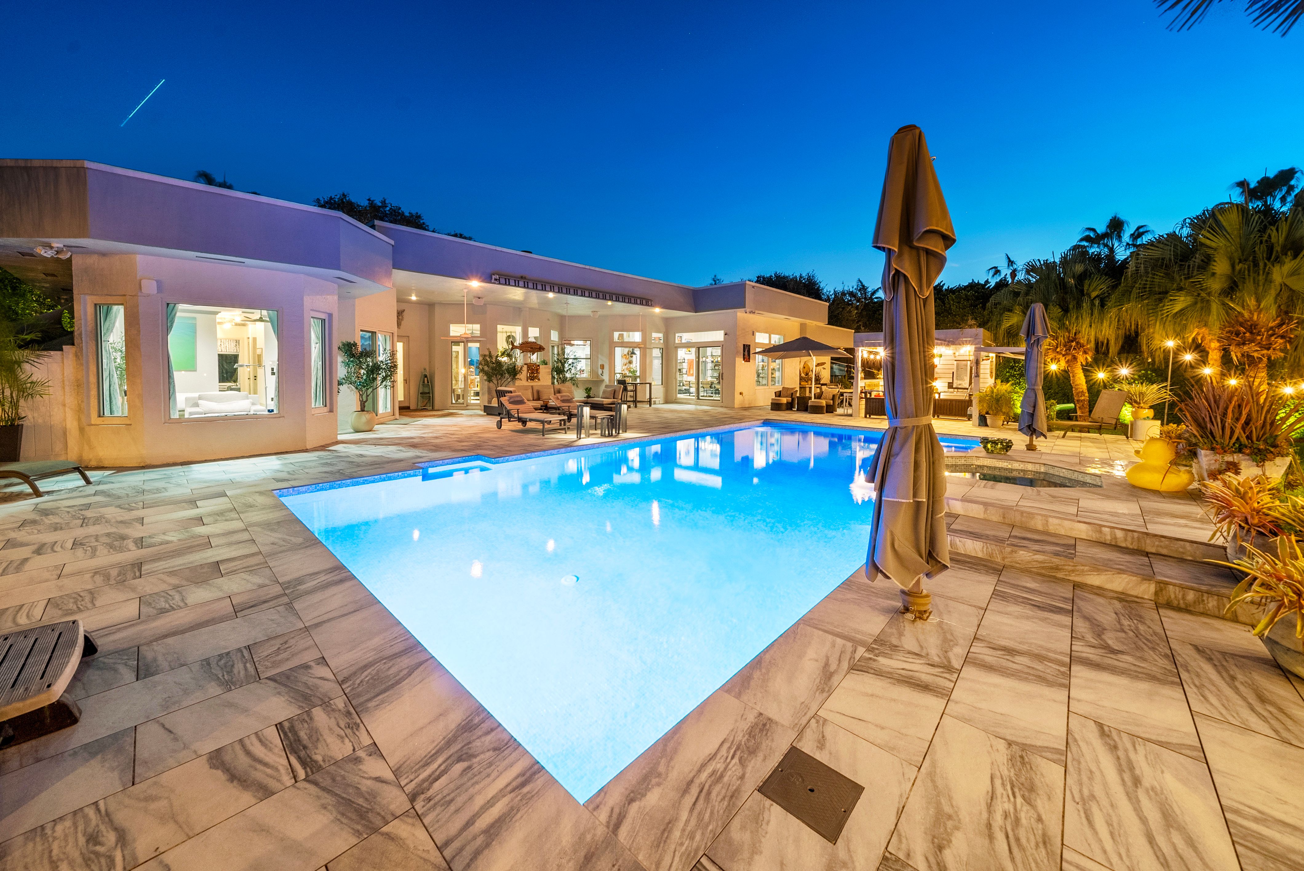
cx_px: 652
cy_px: 436
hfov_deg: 112.6
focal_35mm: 12
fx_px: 435
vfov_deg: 90.1
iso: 1000
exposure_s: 2
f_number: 8
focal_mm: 12
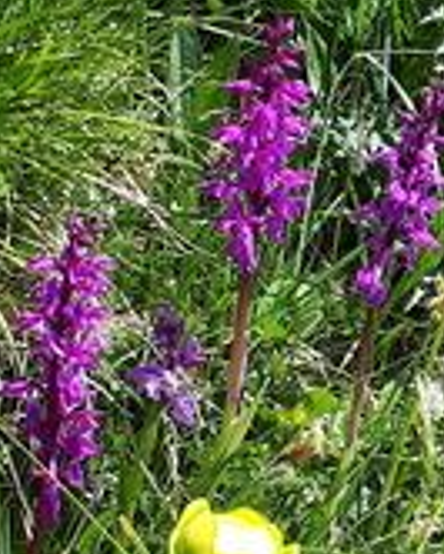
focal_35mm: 122
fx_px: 2002
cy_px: 297
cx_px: 507
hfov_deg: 12.4
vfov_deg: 15.8
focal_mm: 3.6
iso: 40
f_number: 1.9
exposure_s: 1/696
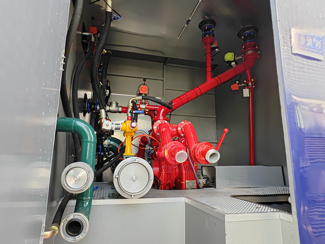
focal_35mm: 21
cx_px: 162
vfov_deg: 63.4
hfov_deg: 79.0
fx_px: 197
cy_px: 122
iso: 100
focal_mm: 1.82
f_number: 2
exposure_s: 1/50
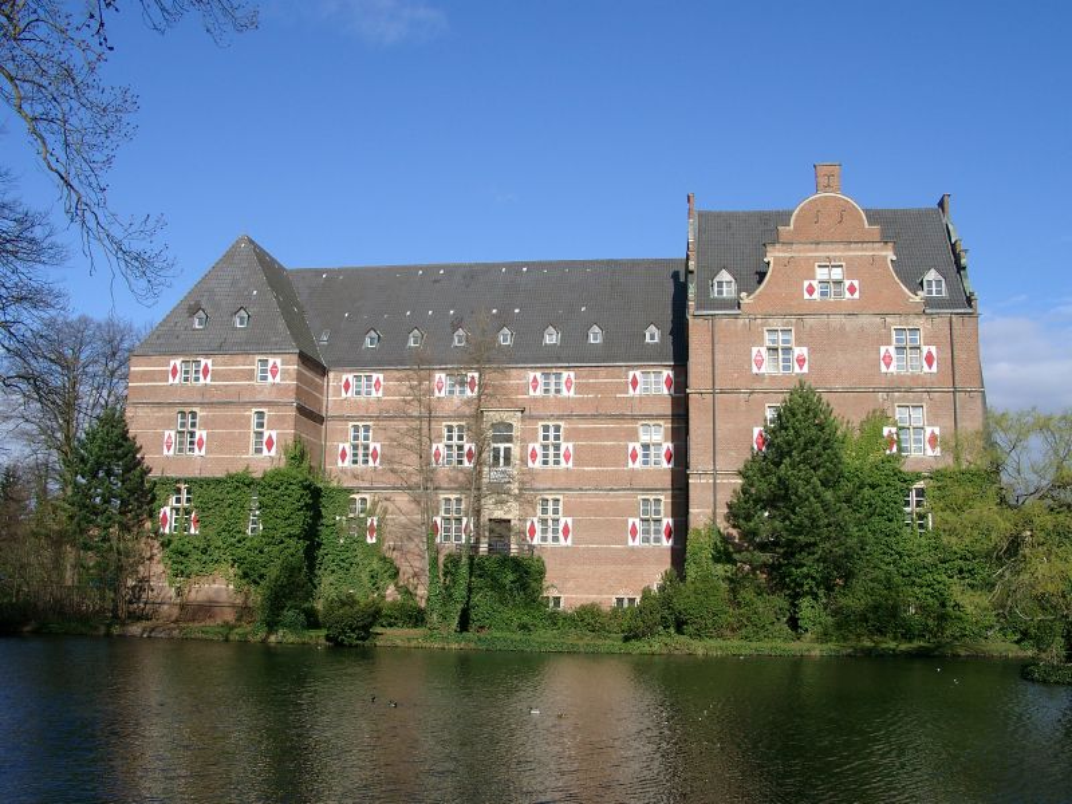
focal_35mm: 34
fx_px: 1053
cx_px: 536
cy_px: 402
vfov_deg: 41.8
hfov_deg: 54.0
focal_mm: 7.13
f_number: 4
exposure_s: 1/804
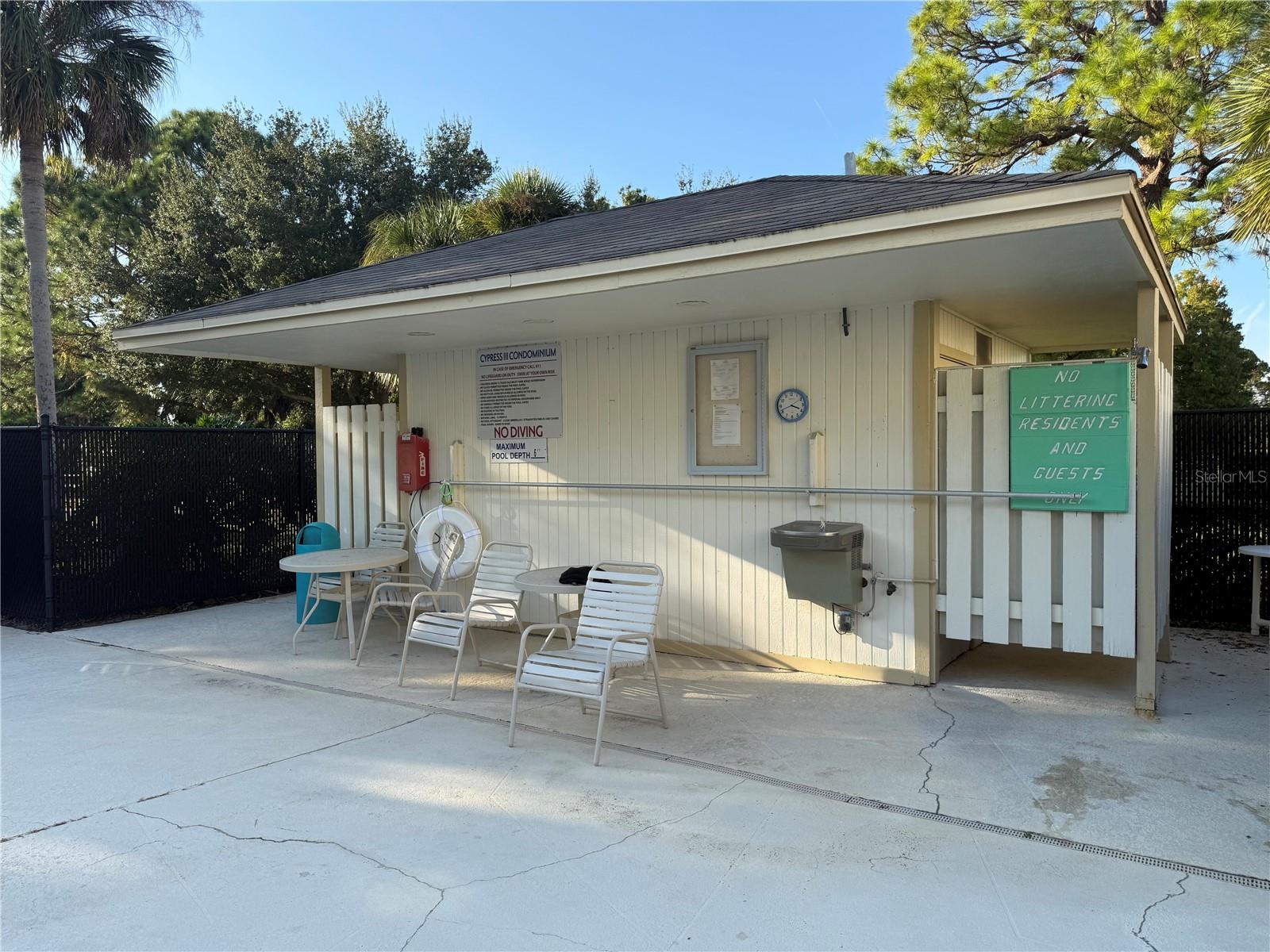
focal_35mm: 24
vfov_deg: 56.8
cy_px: 476
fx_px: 881
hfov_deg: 71.6
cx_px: 635
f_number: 1.78
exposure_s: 1/1385
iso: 80
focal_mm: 6.76
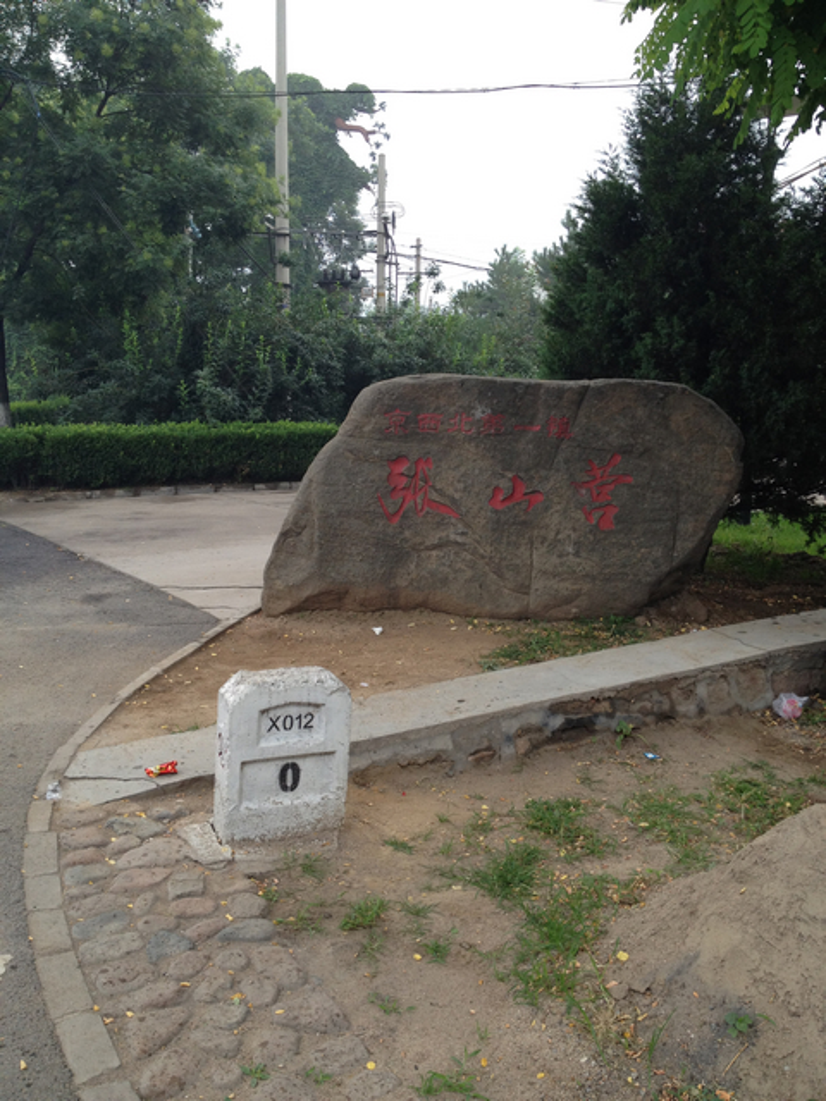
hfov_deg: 40.7
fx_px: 1114
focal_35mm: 35
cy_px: 550
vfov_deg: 52.6
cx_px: 413
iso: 64
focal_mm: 4.28
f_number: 2.4
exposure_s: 1/177
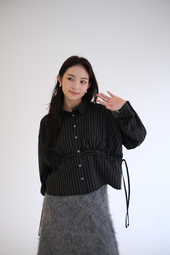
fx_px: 248
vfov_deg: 54.4
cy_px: 128
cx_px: 85
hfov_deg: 37.9
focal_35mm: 35
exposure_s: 1/250
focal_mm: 23
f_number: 1.4
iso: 250
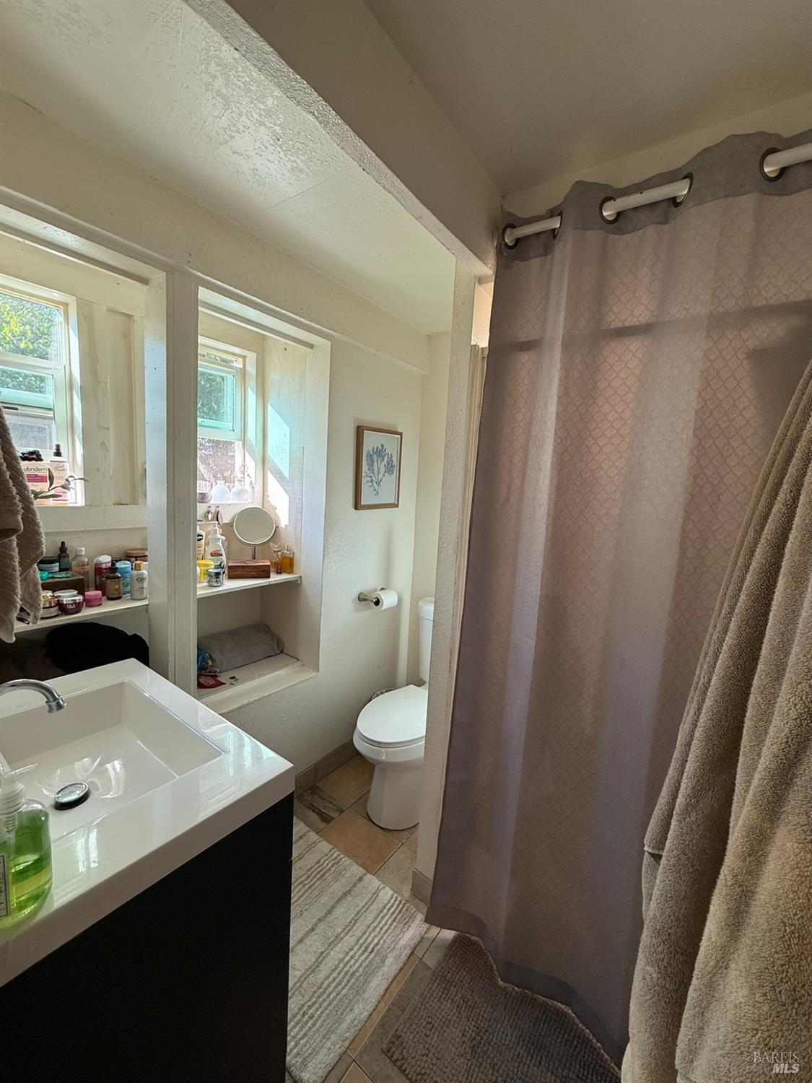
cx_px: 406
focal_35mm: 14
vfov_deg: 102.1
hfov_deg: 85.7
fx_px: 438
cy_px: 542
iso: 125
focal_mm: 2.22
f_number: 2.2
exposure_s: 1/120
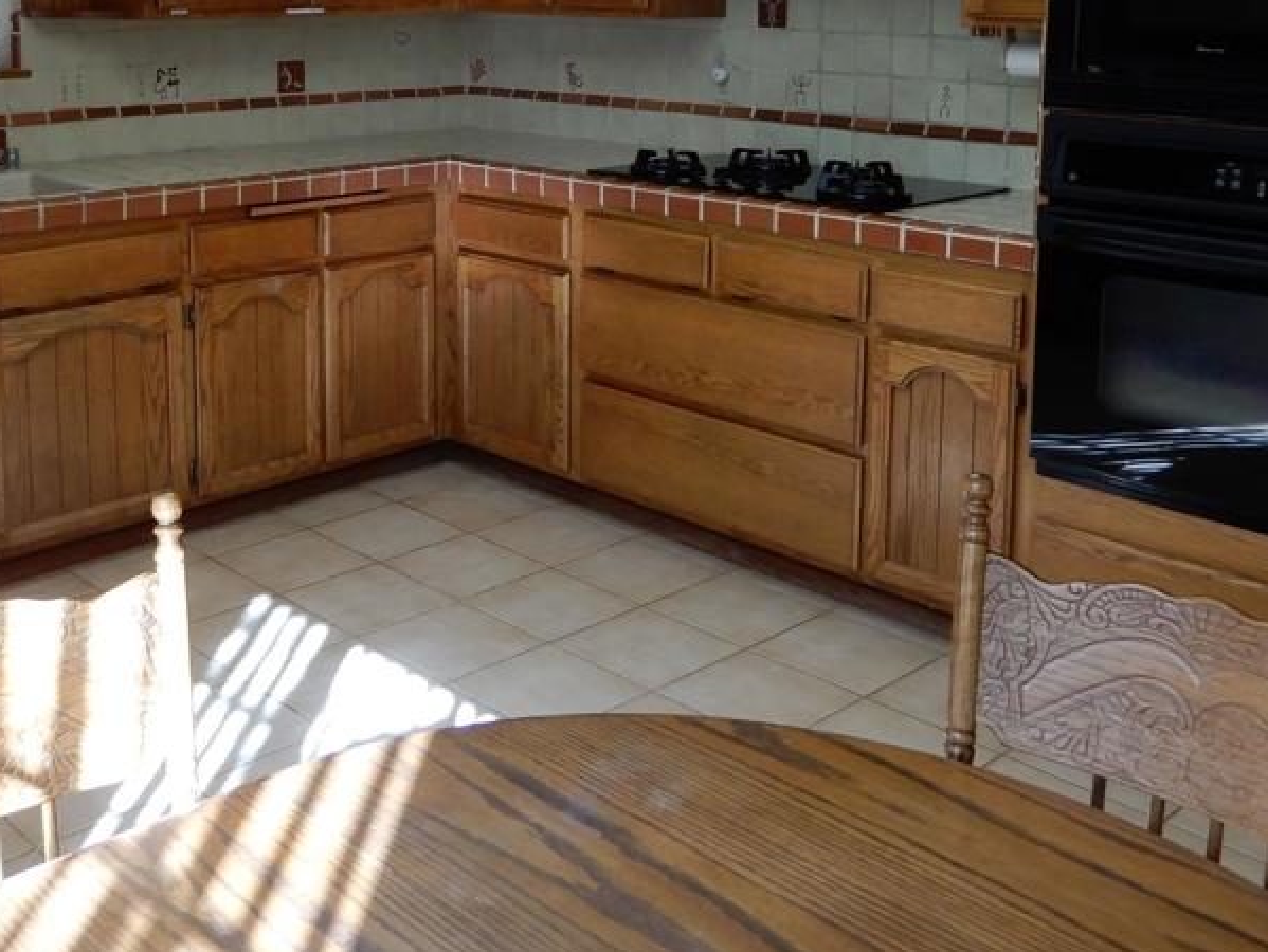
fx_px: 1503
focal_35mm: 41
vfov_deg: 33.8
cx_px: 461
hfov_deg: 45.3
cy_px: 152
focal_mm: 4.3
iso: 180
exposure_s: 1/30
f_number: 3.4
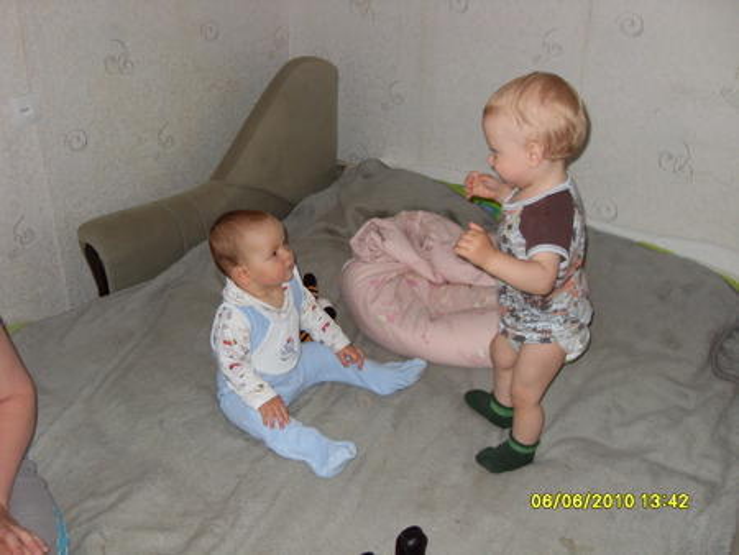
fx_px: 790
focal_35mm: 37
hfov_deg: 50.1
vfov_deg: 38.7
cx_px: 370
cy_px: 278
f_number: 2.8
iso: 100
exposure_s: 1/45
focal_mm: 6.3
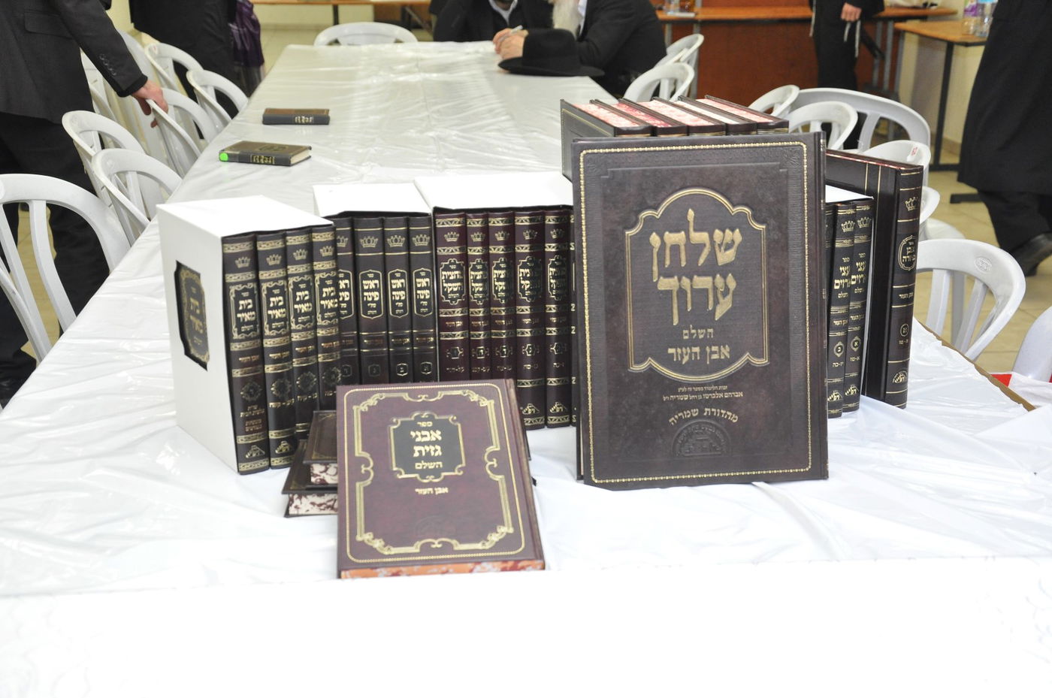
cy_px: 349
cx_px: 526
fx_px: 1401
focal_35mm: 48
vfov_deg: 28.0
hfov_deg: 41.2
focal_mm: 32
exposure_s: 1/100
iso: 1250
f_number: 5
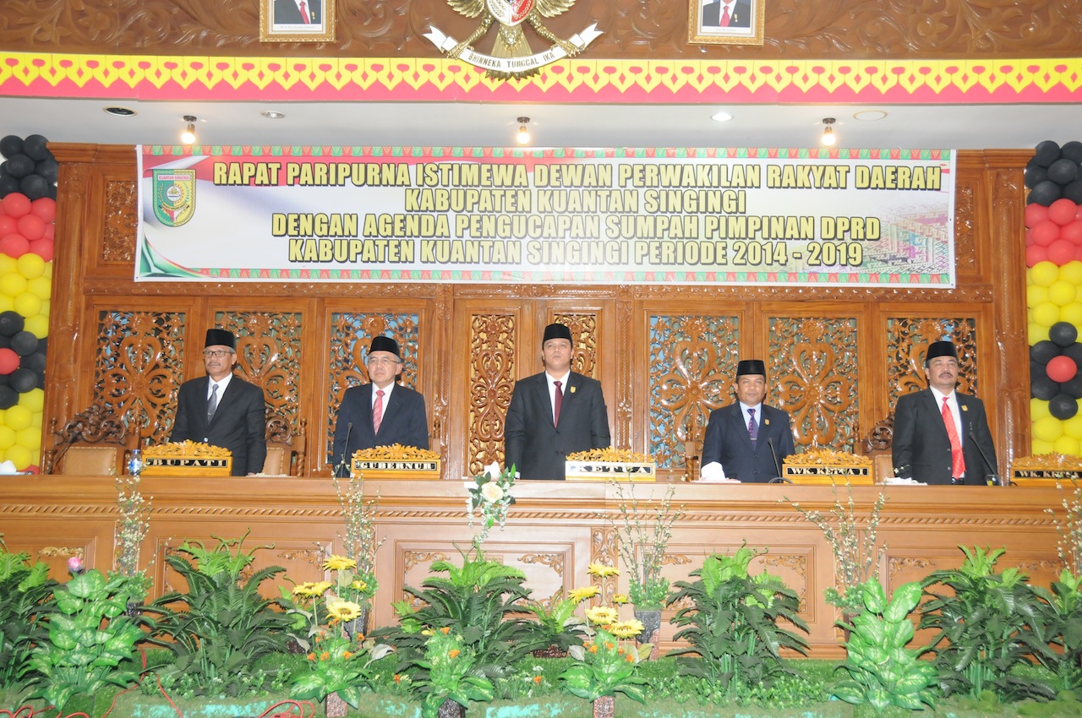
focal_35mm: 36
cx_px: 541
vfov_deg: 36.8
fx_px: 1081
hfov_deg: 53.2
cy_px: 359
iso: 1000
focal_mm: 24
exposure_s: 1/60
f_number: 4.5
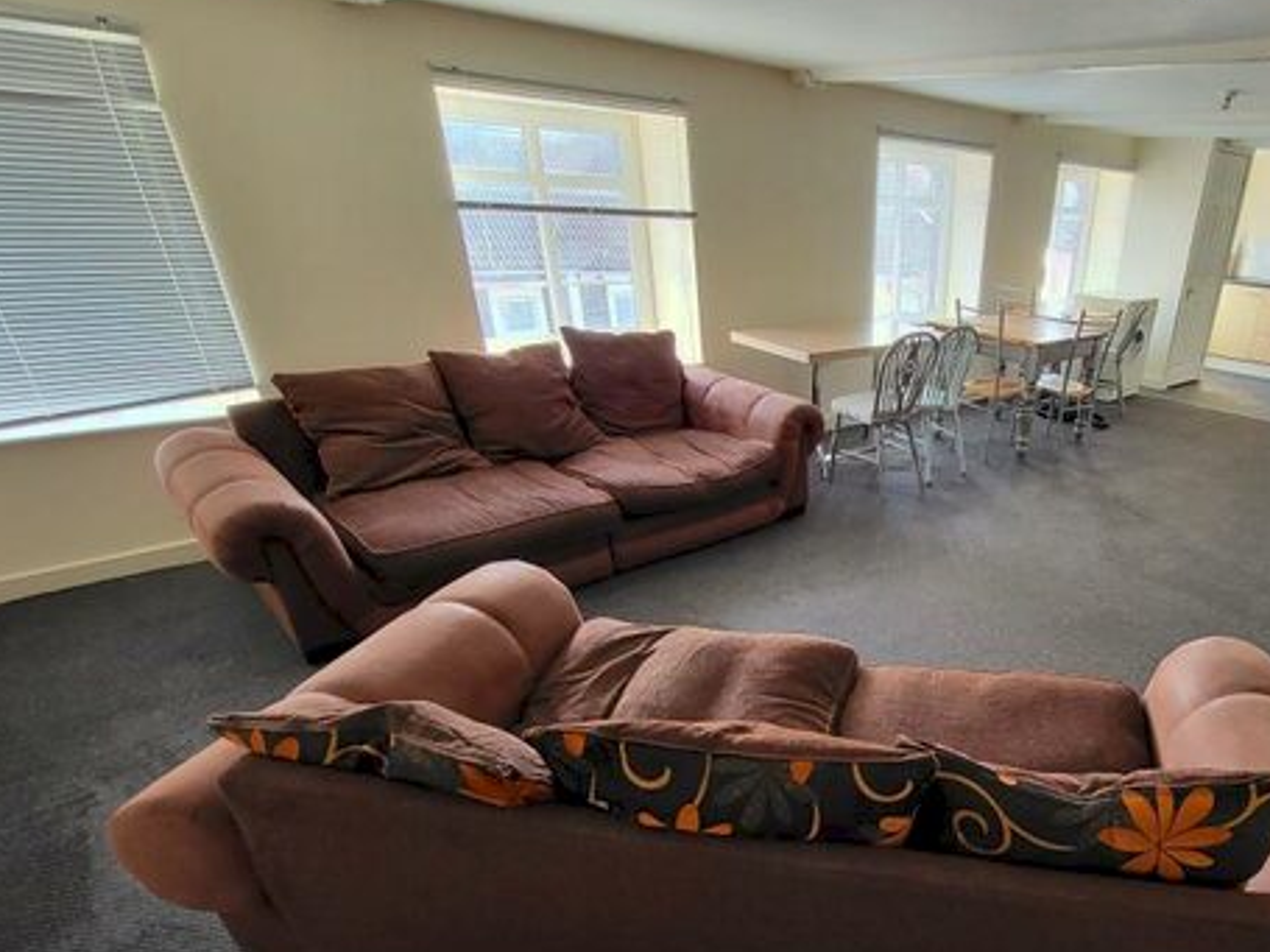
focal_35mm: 20
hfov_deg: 77.1
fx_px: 734
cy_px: 602
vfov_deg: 64.9
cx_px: 916
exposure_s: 1/50
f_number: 2.2
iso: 125
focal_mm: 1.74
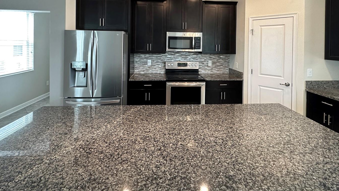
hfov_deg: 92.6
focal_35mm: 18
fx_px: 162
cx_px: 174
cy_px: 46
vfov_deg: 57.6
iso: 200
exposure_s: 1/60
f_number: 2.2
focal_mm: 2.22
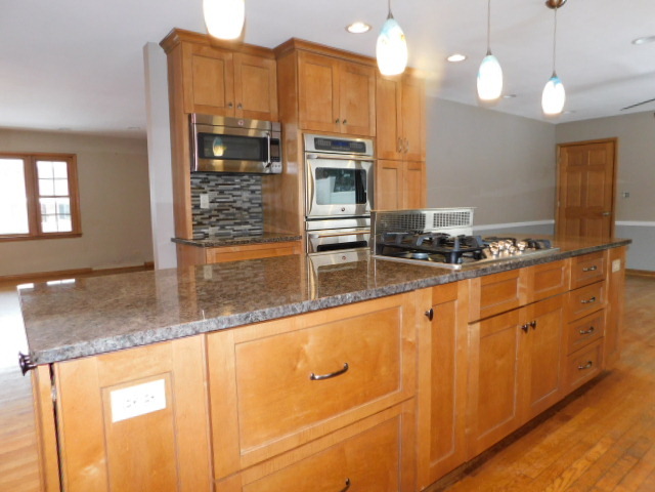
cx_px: 328
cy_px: 246
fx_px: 435
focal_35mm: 23
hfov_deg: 73.9
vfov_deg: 58.9
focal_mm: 4
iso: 200
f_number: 3
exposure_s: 1/30
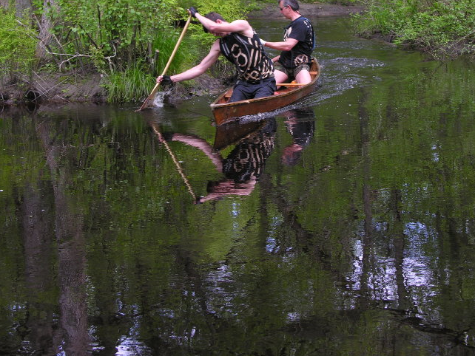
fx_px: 1016
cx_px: 248
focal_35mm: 74
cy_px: 140
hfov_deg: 26.3
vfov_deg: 19.9
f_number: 3.1
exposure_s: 1/125
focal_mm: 13.8
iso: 50
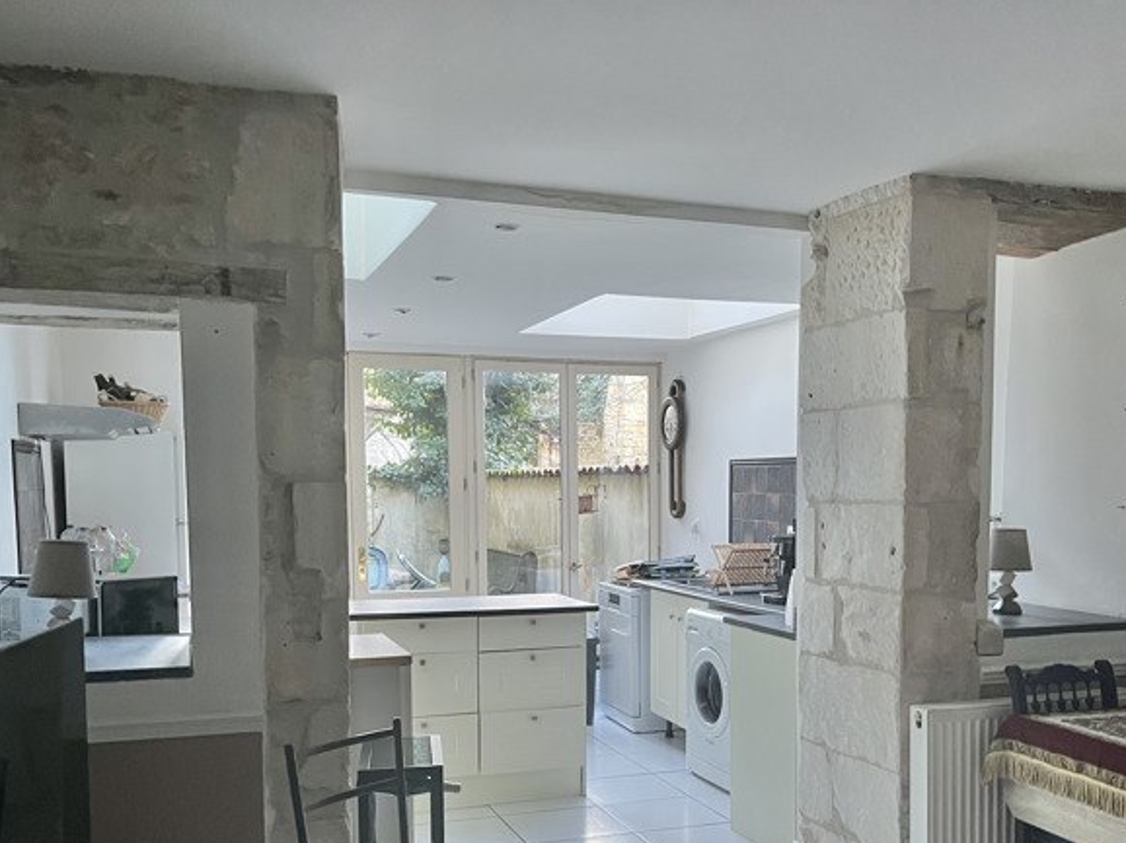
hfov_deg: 51.3
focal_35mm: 36
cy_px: 580
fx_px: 1171
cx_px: 621
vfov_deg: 39.0
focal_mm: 5.1
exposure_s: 1/60
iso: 250
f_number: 1.6
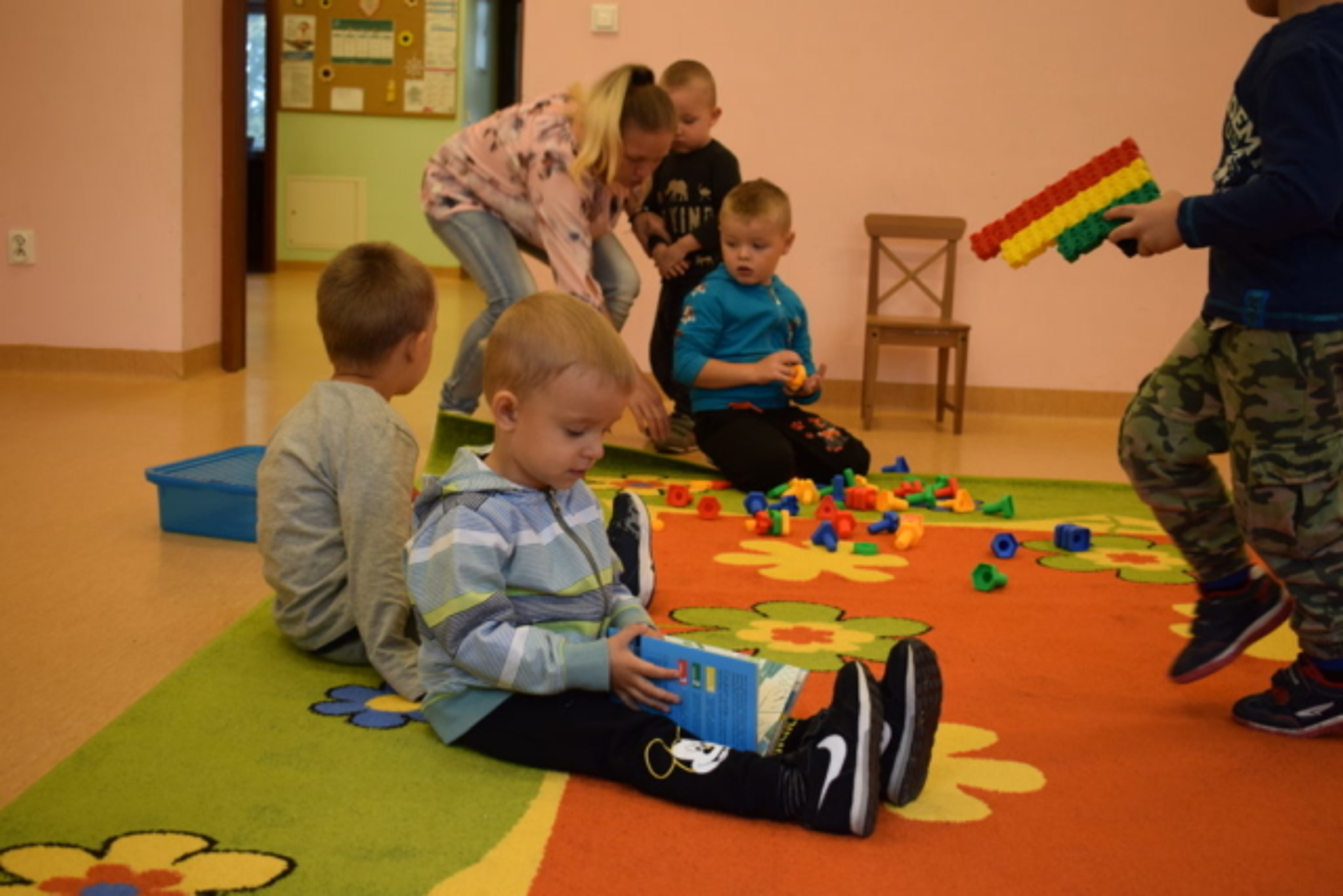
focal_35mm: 42
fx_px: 1567
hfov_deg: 46.4
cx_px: 672
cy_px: 448
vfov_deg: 31.9
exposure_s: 1/100
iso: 400
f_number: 5
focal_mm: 28
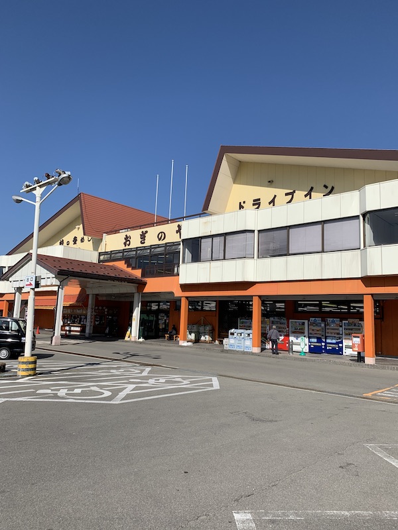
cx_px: 199
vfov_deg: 67.3
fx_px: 399
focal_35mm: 26
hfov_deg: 53.1
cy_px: 265
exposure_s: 1/3521
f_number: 1.8
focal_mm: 4.25
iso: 25
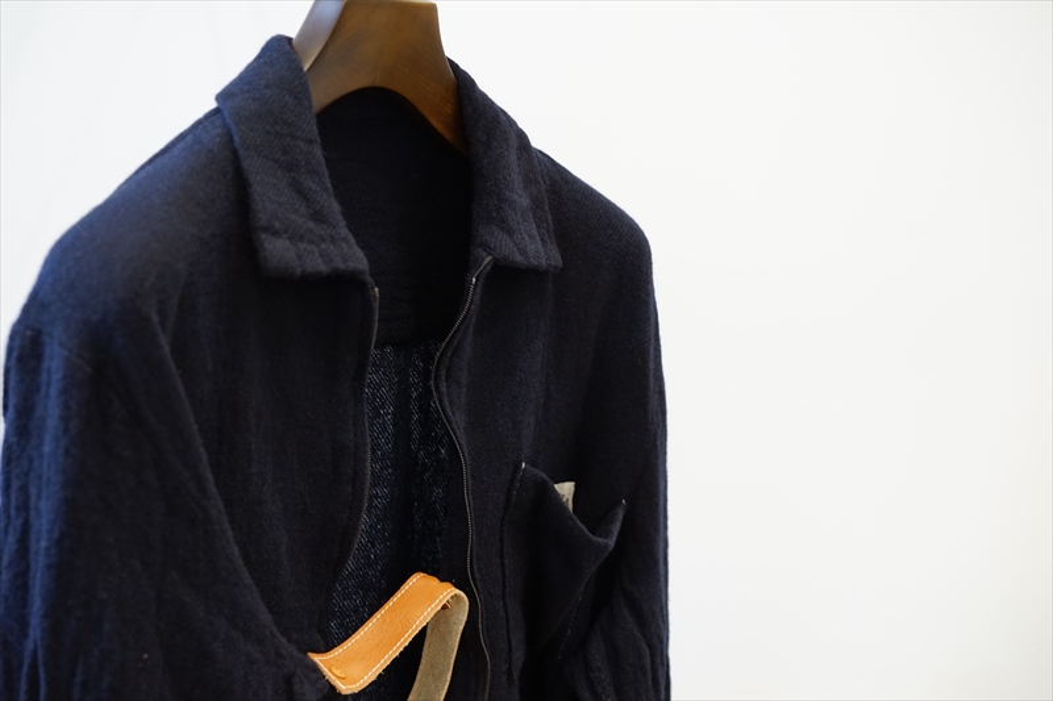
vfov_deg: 24.6
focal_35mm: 55
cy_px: 350
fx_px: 1608
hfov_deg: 36.3
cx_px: 526
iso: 1250
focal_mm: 55
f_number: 4
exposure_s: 1/60
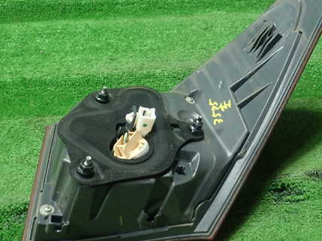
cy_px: 102
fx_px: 390
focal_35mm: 42
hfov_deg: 44.6
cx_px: 190
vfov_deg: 34.2
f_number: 2.3
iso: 500
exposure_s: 1/125
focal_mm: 5.5
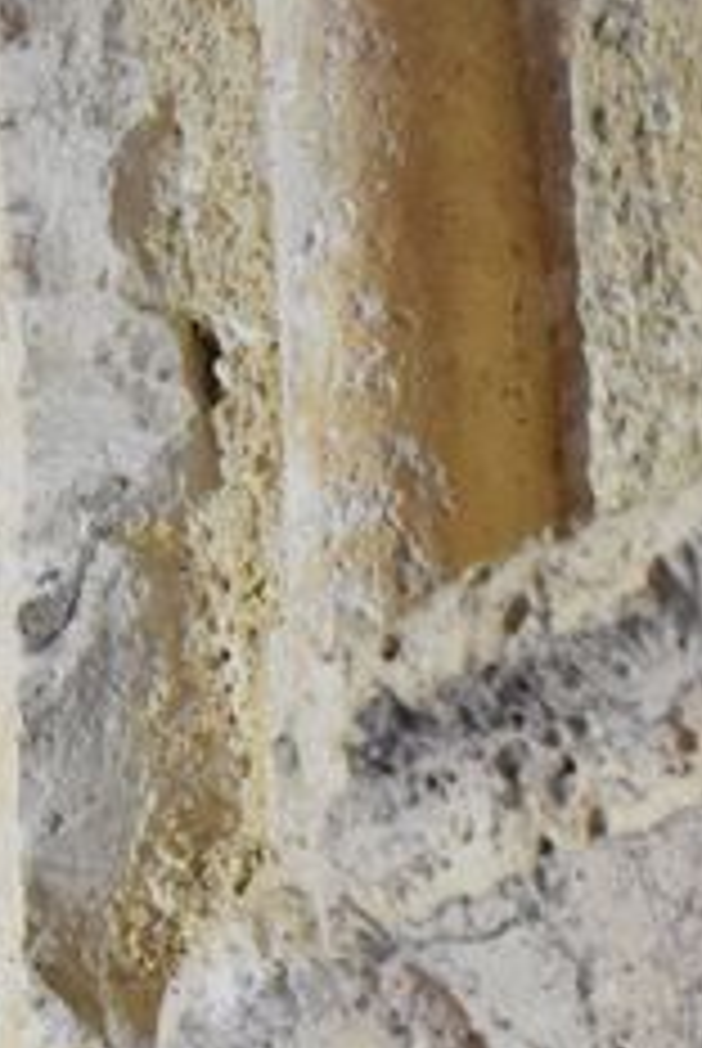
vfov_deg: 12.2
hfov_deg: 8.2
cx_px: 1318
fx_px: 4724
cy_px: 1417
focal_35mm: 162
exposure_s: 1/60
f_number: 4.5
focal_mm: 24
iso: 2500
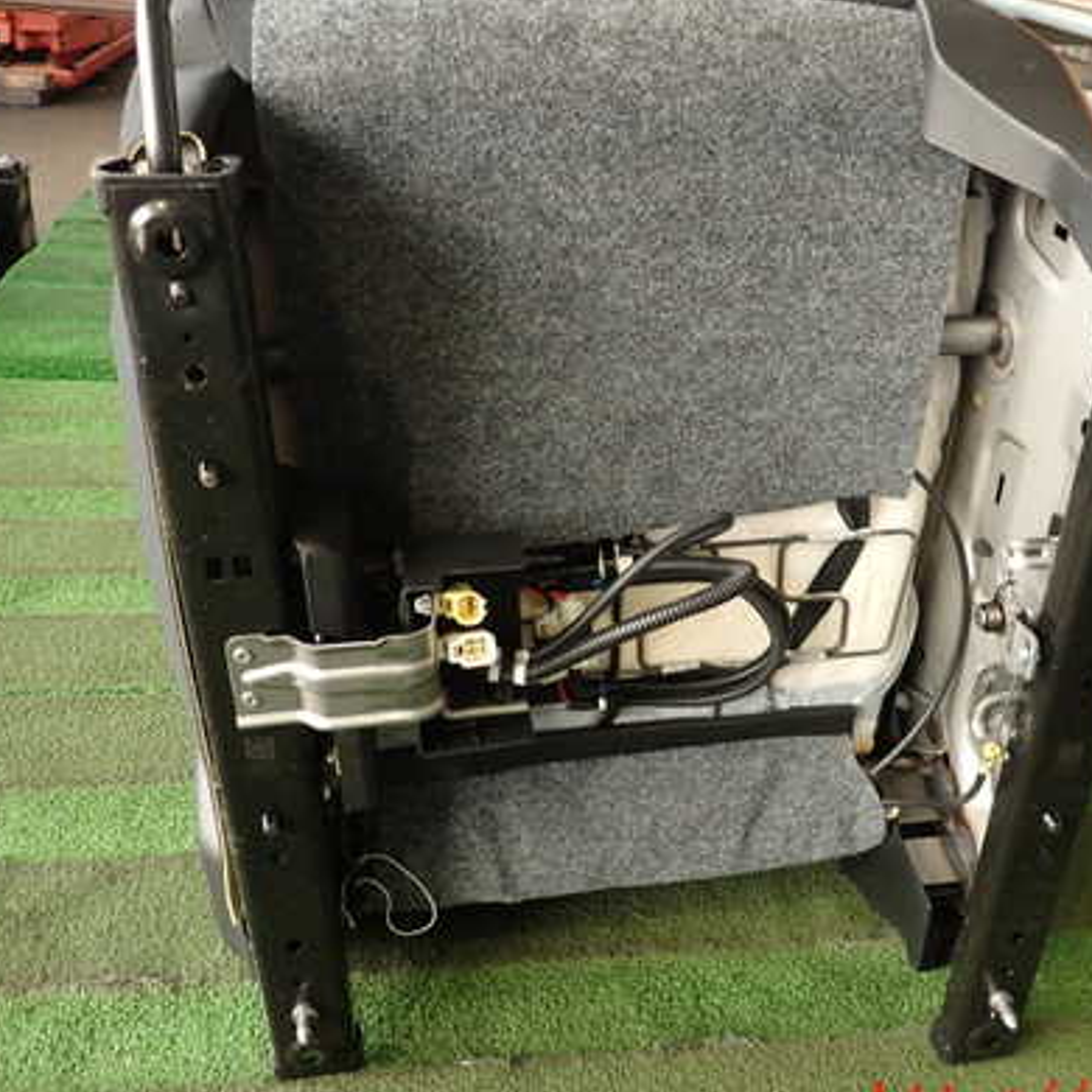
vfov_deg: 48.4
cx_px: 666
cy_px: 515
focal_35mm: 34
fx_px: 1213
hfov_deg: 48.1
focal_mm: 4.5
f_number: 2
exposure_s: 1/60
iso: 200
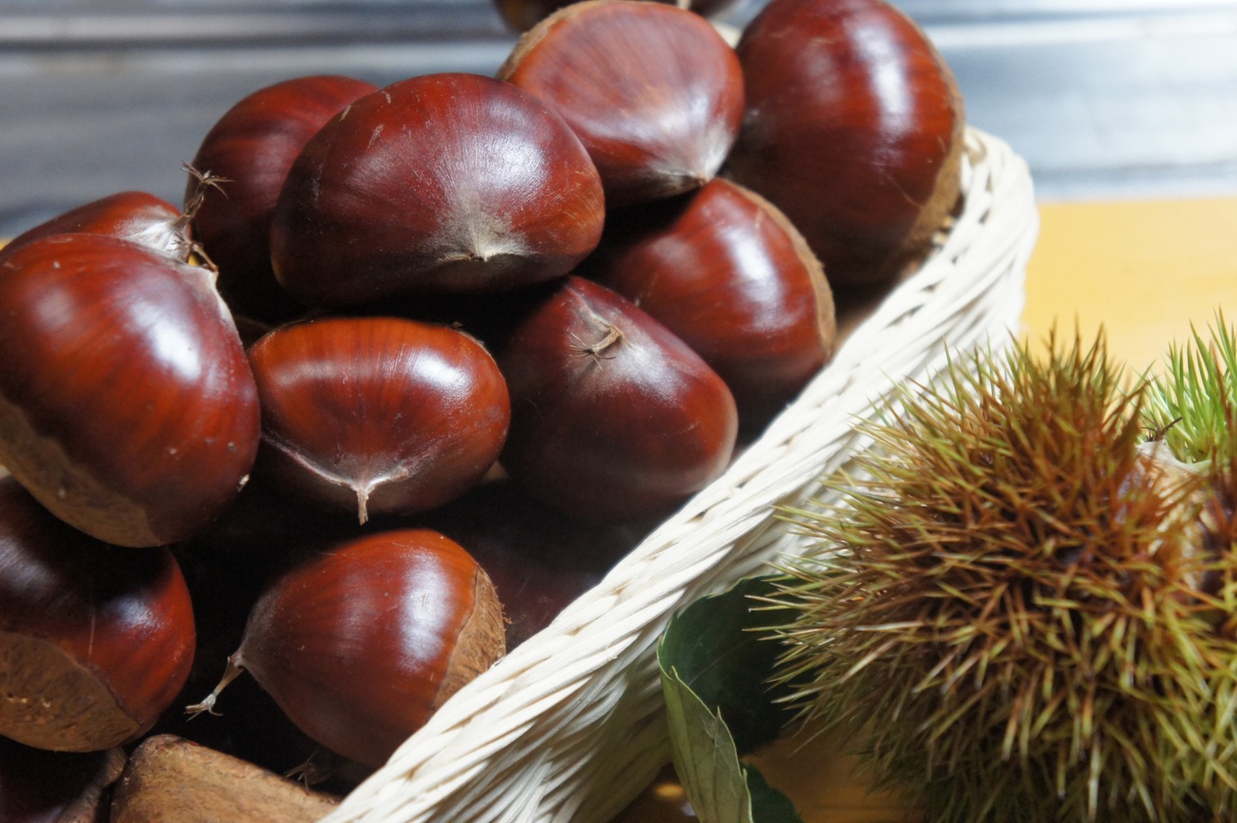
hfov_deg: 25.5
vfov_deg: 17.1
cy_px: 412
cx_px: 618
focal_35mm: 80
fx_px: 2730
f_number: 5.6
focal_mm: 53
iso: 1600
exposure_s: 1/80
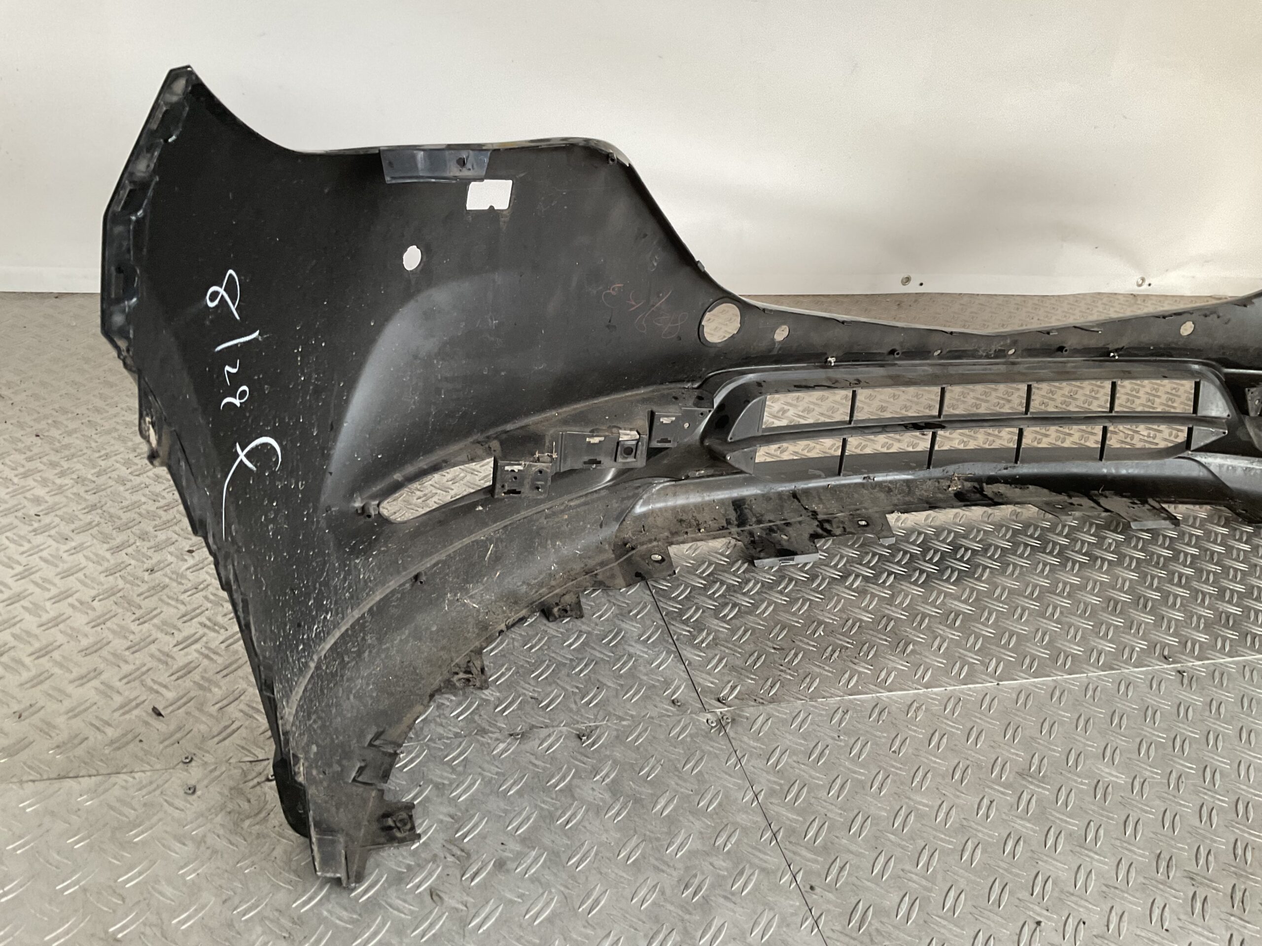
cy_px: 473
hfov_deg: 61.7
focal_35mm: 29
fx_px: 1057
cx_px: 631
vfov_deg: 48.2
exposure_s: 1/50
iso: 80
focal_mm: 3
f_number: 1.8
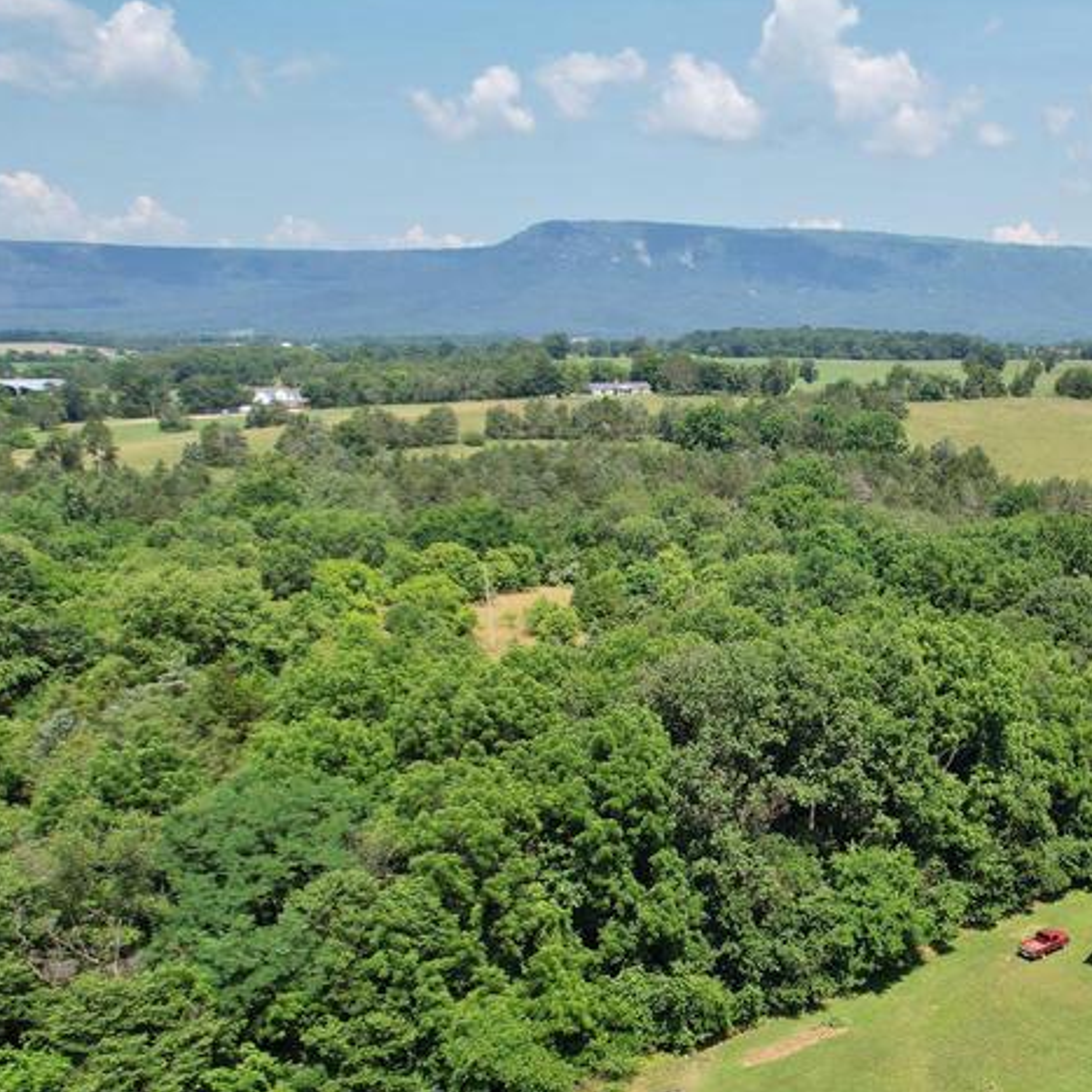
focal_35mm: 41
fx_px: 1463
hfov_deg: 37.2
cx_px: 1059
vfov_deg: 40.4
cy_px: 733
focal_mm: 8.38
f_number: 2.8
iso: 100
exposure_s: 1/1500
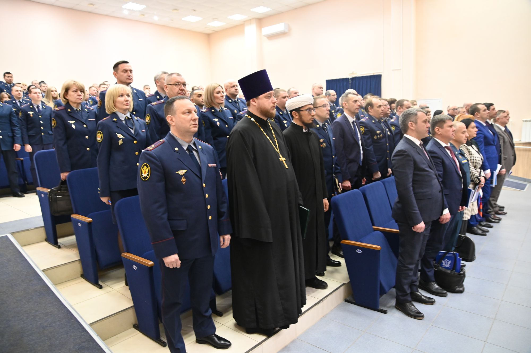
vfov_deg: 53.1
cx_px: 266
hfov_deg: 73.8
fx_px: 354
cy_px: 176
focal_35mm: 24
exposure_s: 1/60
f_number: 4
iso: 3200
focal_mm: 24
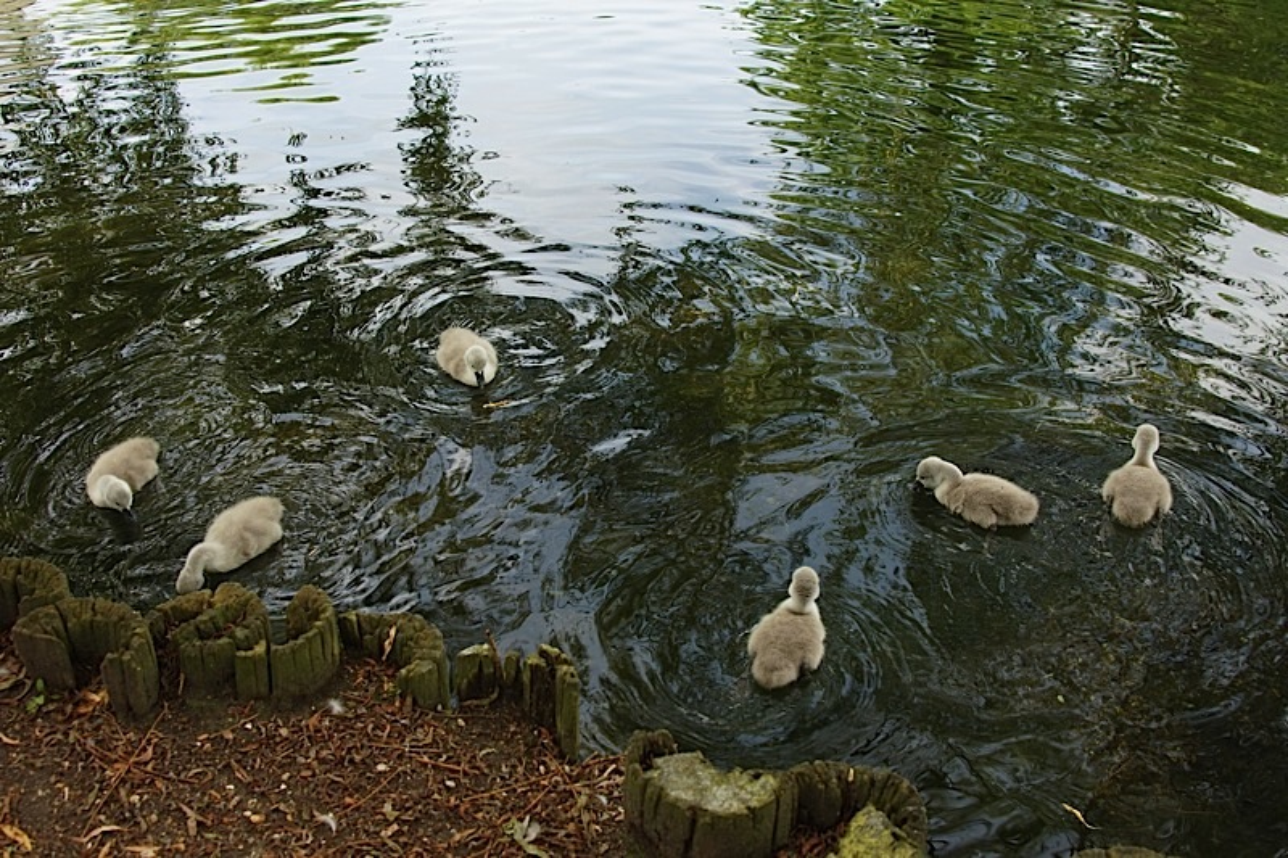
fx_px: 1288
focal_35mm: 36
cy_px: 429
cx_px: 644
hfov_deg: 53.1
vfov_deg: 36.9
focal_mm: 24
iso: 100
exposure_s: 1/100
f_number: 4.5
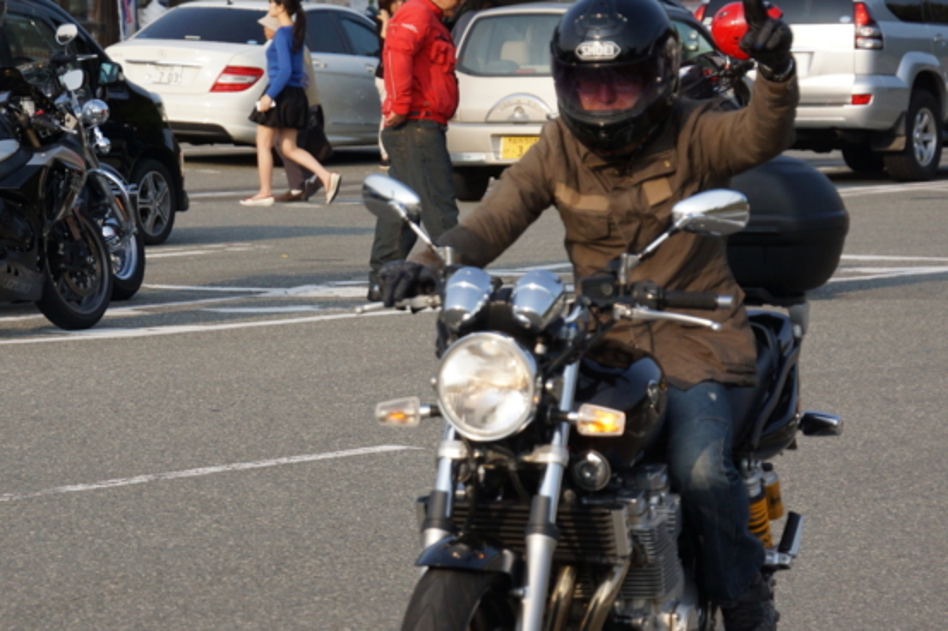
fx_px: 5369
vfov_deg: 6.7
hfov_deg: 10.1
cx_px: 444
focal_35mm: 204
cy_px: 354
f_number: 5.6
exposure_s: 1/2000
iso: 640
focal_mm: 94
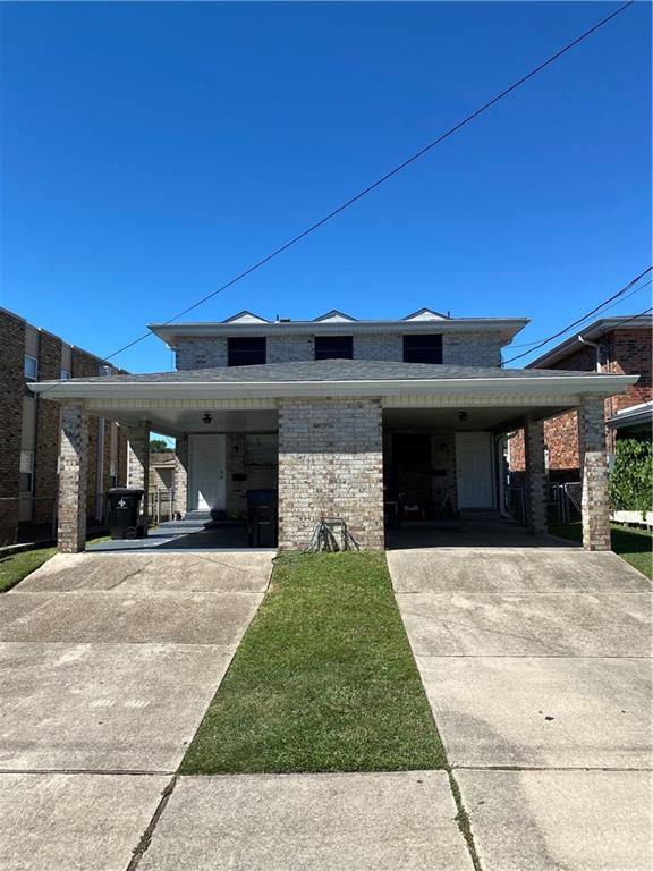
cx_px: 326
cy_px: 436
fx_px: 654
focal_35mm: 26
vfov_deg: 67.3
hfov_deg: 53.1
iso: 32
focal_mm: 4.25
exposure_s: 1/2755
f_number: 1.8
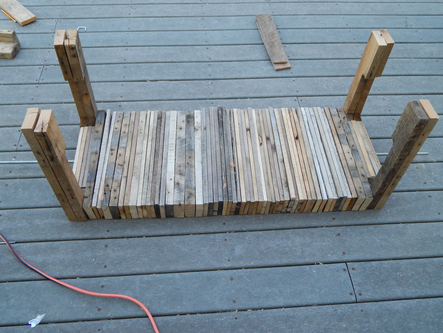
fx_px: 397
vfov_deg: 45.4
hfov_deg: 58.4
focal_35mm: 31
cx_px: 222
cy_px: 166
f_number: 3.2
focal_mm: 5.6
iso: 200
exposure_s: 1/250
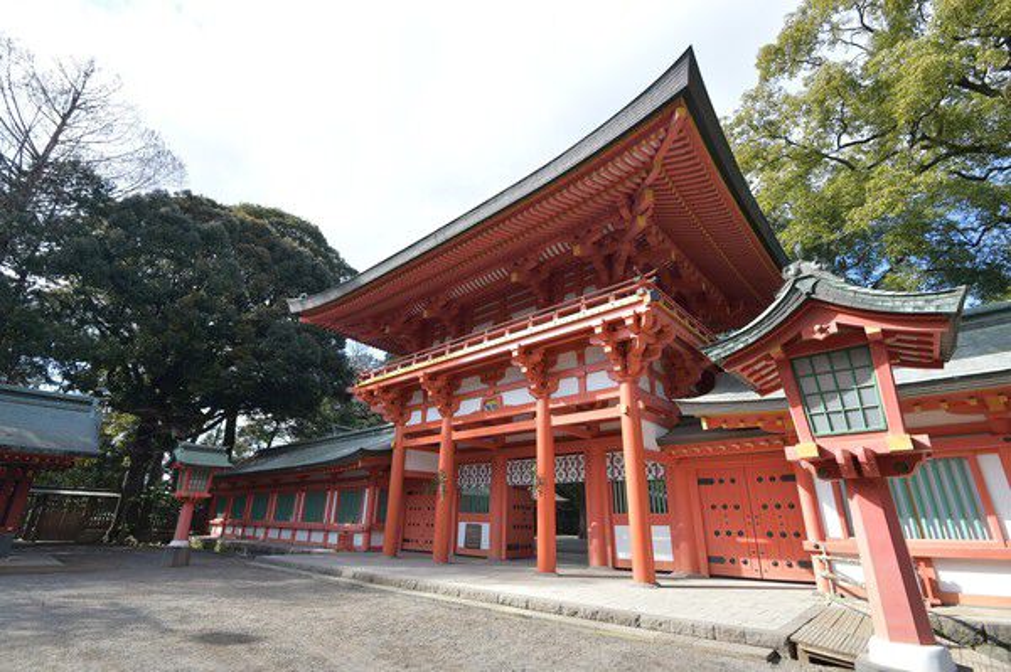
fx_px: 449
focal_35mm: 16
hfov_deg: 96.8
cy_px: 336
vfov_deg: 73.6
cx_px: 506
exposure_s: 1/640
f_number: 5.6
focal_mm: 16
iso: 400
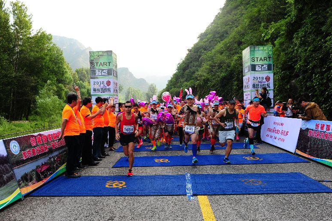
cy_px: 113
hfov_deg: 71.5
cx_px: 165
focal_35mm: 25
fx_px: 231
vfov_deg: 51.3
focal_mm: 24
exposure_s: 1/500
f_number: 9
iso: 1600
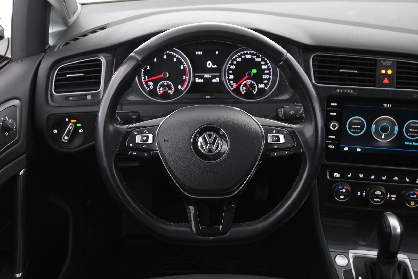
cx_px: 209
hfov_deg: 51.3
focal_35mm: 38
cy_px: 140
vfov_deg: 35.5
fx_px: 435
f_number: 4.2
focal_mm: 25
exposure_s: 1/40
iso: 2800
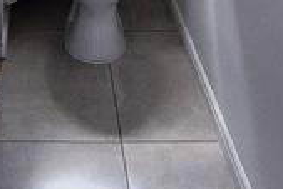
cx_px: 44
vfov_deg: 16.9
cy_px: -167
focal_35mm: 64
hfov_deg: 30.4
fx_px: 504
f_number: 2.2
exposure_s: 1/100
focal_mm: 1.74
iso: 64
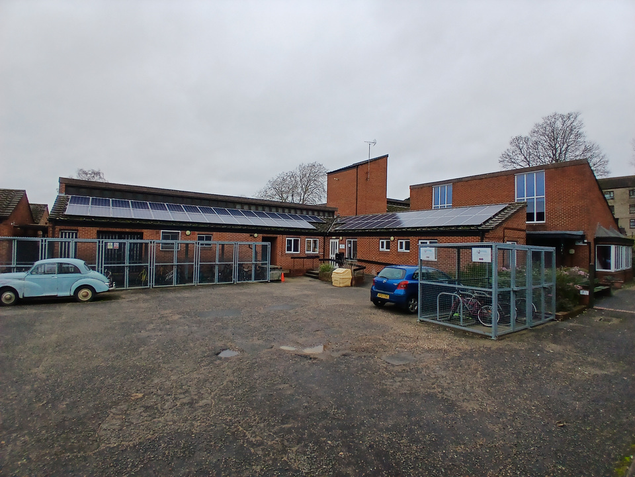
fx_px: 312
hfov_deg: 91.0
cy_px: 238
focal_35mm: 17
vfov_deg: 74.7
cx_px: 318
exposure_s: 1/123
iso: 50
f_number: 2.2
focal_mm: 1.4
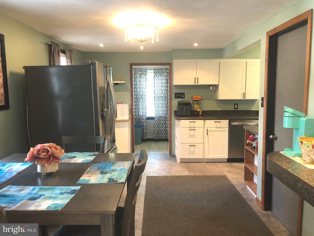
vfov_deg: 49.7
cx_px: 157
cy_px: 118
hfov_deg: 63.4
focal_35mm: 28
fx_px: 254
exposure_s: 1/15
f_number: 1.8
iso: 80
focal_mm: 3.99
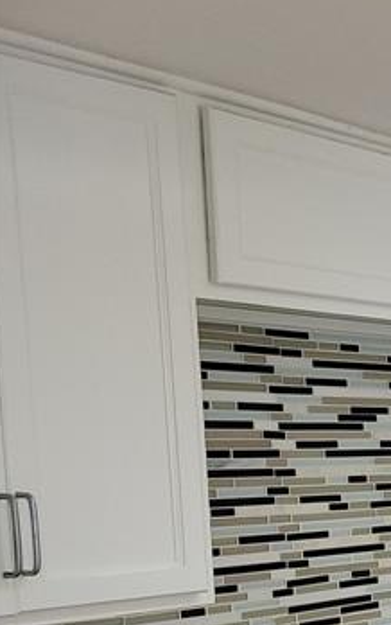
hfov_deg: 12.8
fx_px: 1379
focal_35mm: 81
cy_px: 612
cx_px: 908
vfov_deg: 24.4
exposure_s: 1/60
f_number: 1.8
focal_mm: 5.4
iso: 125
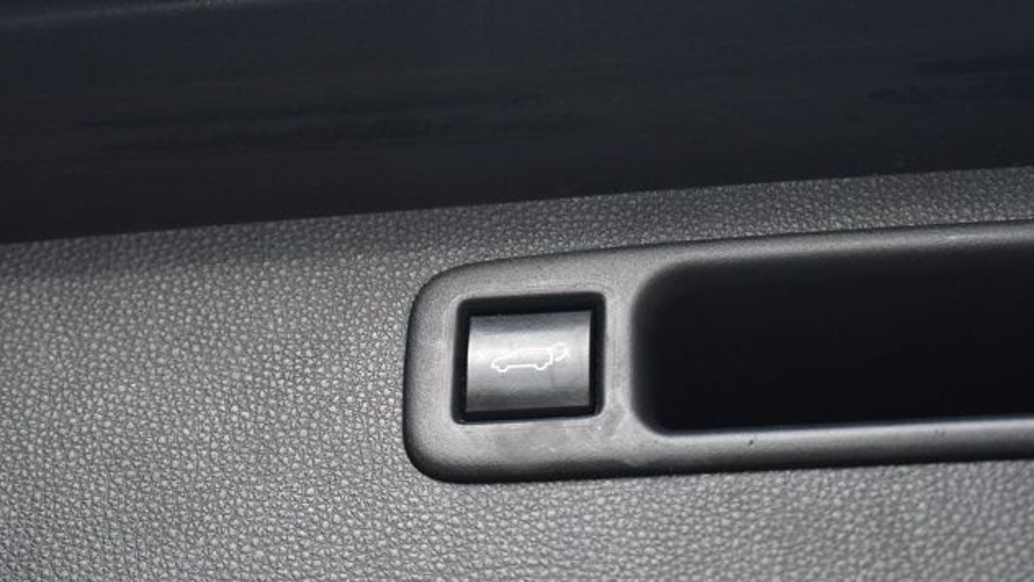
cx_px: 520
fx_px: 2386
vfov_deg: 13.9
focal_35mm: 87
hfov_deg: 24.5
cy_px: 336
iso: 800
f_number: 5.6
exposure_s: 1/200
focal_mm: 55
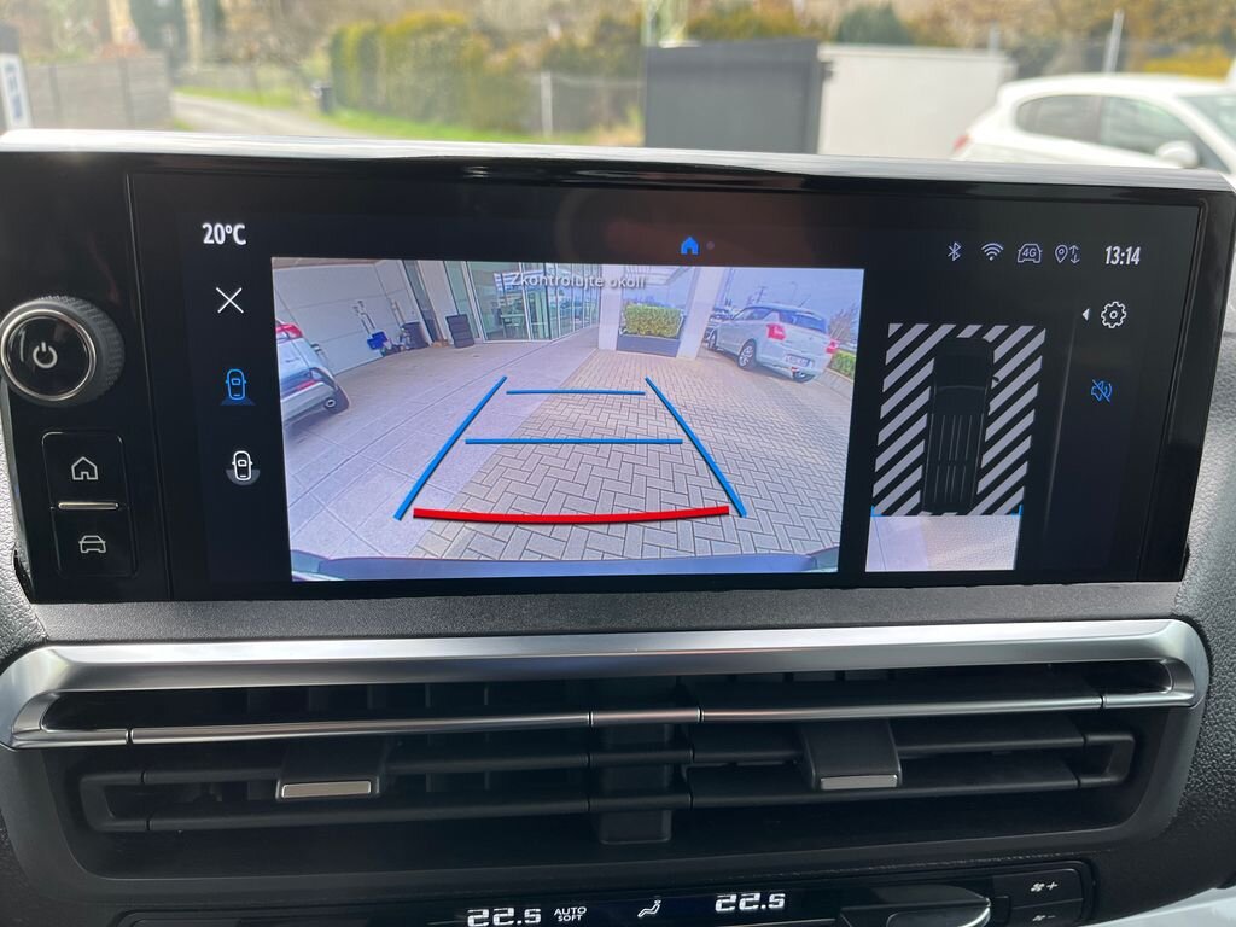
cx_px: 618
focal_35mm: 26
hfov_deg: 67.3
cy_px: 464
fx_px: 928
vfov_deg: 53.1
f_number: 1.6
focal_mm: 5.1
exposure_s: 1/407
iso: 50
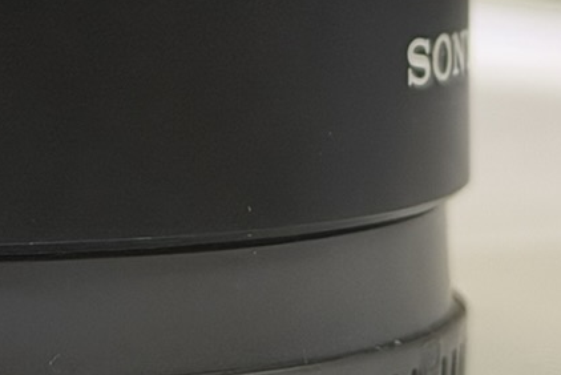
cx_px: -40
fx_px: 3774
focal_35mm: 242
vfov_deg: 5.5
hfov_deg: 8.4
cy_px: -423
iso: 64
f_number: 1.78
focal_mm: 6.76
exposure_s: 1/50
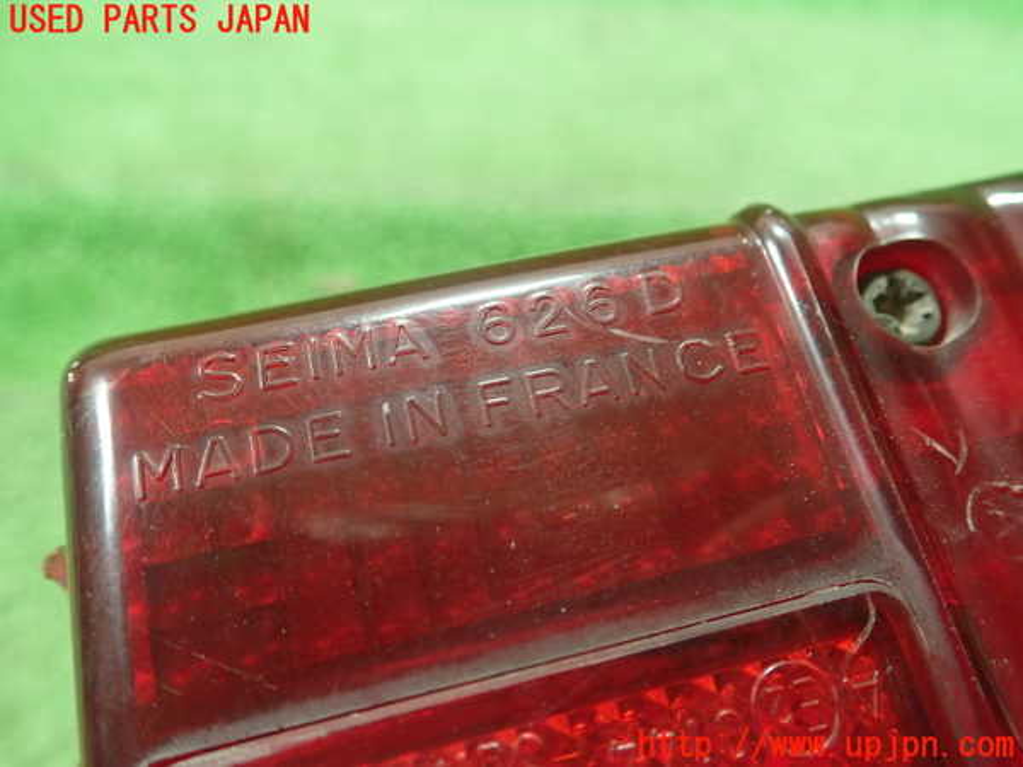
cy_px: 384
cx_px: 512
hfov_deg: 60.0
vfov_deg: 46.8
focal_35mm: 30
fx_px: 887
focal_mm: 5.5
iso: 640
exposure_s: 1/125
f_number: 2.3
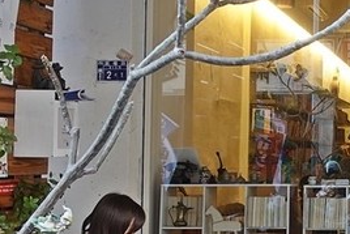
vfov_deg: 17.9
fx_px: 739
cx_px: 511
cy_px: 157
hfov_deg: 22.4
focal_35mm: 76
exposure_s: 1/30
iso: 125
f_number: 2.5
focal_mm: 8.8
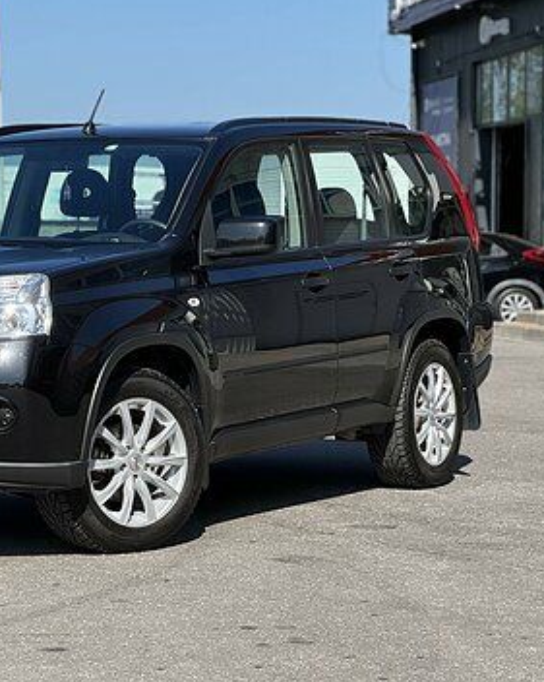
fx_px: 2358
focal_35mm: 117
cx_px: 79
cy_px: 308
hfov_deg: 13.1
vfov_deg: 16.4
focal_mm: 9
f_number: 2.8
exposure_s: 1/803
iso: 25
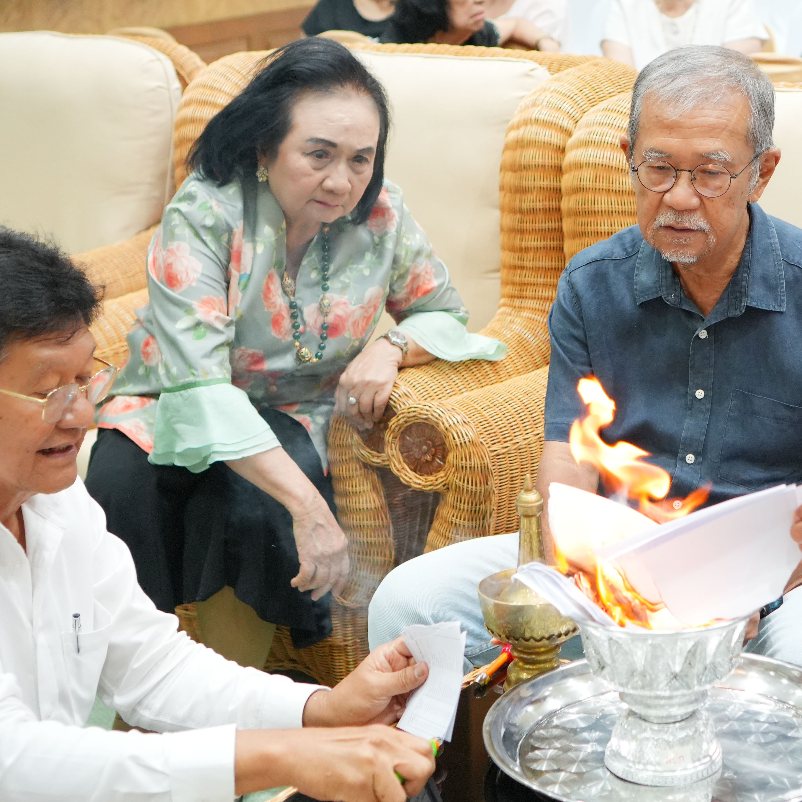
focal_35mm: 75
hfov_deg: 22.9
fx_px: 1958
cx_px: 615
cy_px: 389
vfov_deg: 23.1
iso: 1600
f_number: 2.8
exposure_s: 1/125
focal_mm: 35
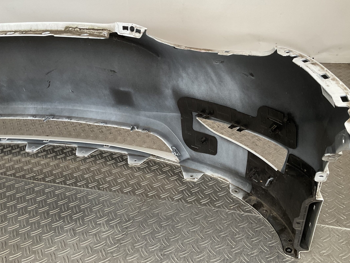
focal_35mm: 35
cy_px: 127
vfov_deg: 40.7
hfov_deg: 52.6
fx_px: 354
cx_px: 184
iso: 50
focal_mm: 3
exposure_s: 1/50
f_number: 1.8
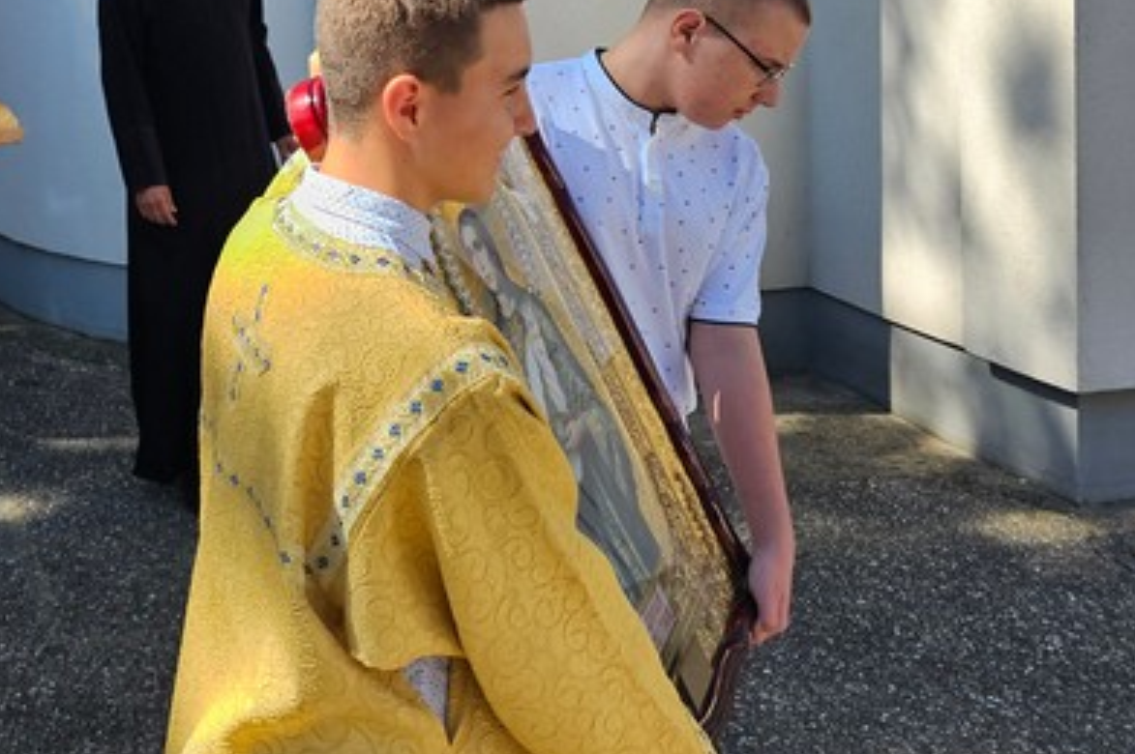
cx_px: 70
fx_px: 1544
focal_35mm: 49
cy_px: -104
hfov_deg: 37.2
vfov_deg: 25.2
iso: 25
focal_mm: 6.3
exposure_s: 1/719
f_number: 1.7
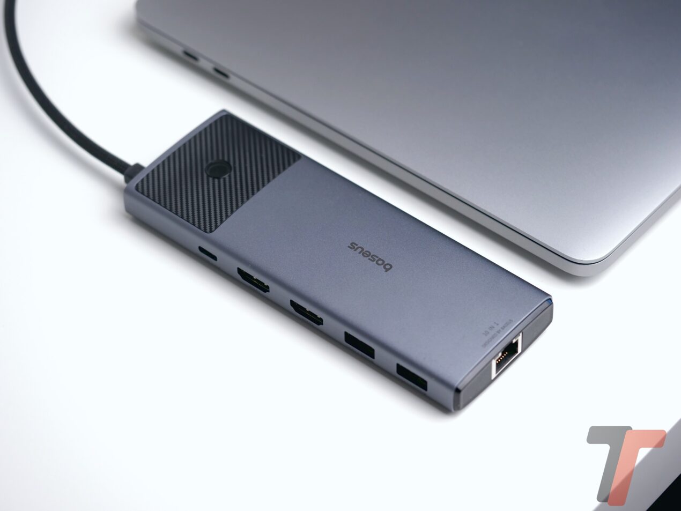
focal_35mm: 120
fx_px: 2361
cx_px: 340
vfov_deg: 12.4
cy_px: 256
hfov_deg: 16.4
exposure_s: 1/100
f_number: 2.8
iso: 200
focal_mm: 60
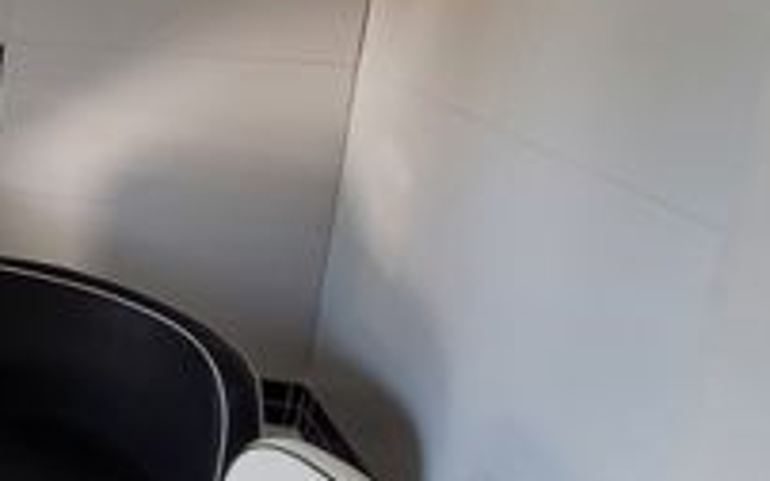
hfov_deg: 25.4
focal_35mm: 48
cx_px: -490
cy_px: 42
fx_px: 1007
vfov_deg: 25.9
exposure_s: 1/50
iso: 80
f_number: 2.2
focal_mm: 1.74
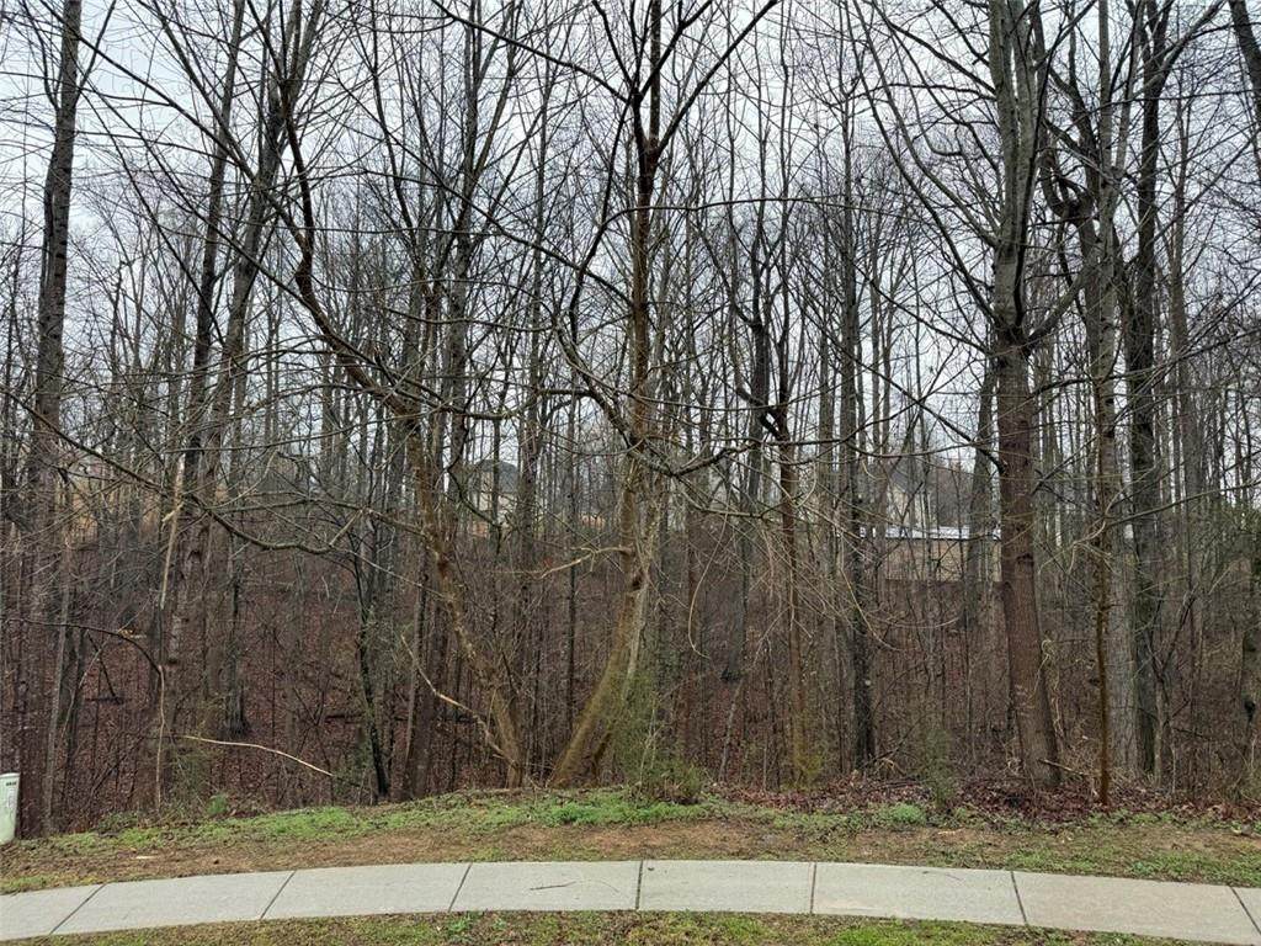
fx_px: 874
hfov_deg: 71.6
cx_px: 630
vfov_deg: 56.8
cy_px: 473
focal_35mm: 24
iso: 100
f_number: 1.78
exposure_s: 1/185
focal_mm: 6.76
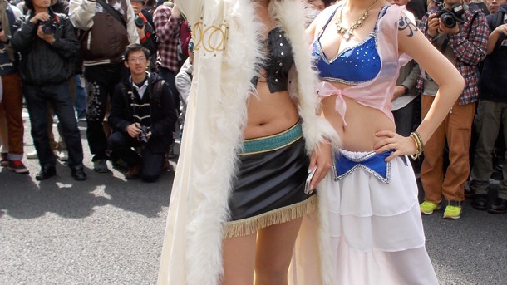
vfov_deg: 22.6
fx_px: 712
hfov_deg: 39.1
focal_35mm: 53
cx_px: 293
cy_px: 111
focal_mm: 4.1
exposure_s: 1/250
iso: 80
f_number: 3.3
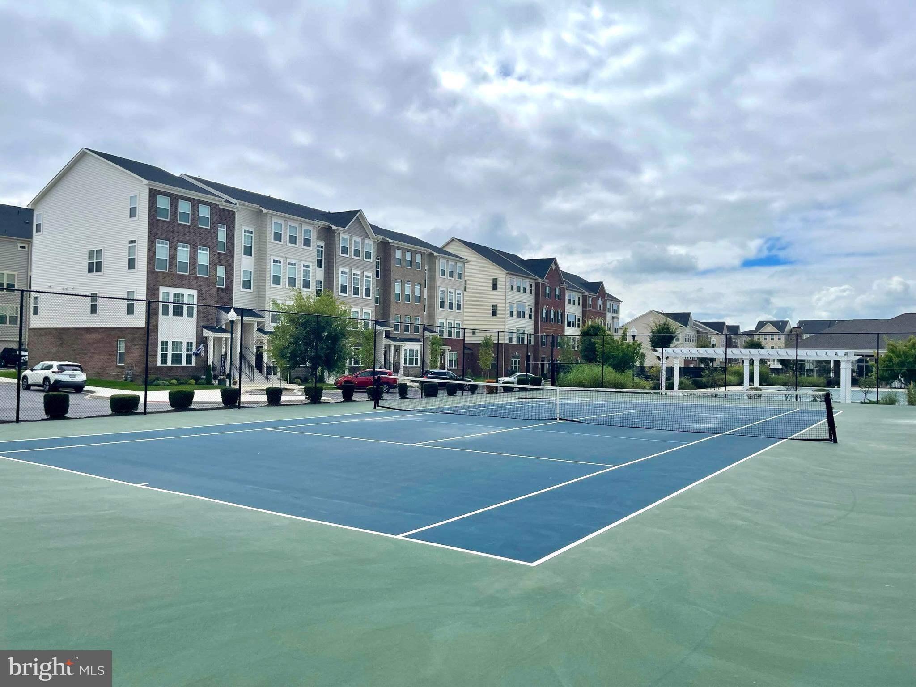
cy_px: 344
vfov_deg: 53.1
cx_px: 458
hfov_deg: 67.3
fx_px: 688
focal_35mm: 26
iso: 32
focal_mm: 5.1
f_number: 1.6
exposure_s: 1/7937
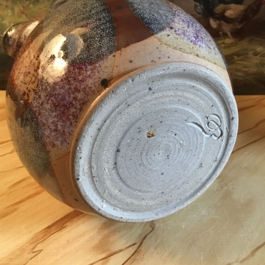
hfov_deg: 44.9
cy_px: 132
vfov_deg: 44.9
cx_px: 141
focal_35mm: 37
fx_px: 320
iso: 200
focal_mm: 3.3
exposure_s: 1/20
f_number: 2.4
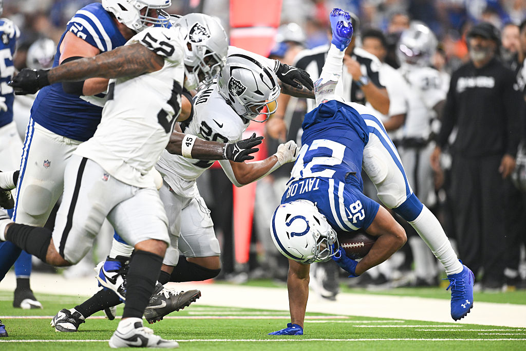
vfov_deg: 3.4
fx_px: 5845
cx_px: 263
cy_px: 176
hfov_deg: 5.2
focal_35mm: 400
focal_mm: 400
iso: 2000
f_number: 2.8
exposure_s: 1/1600
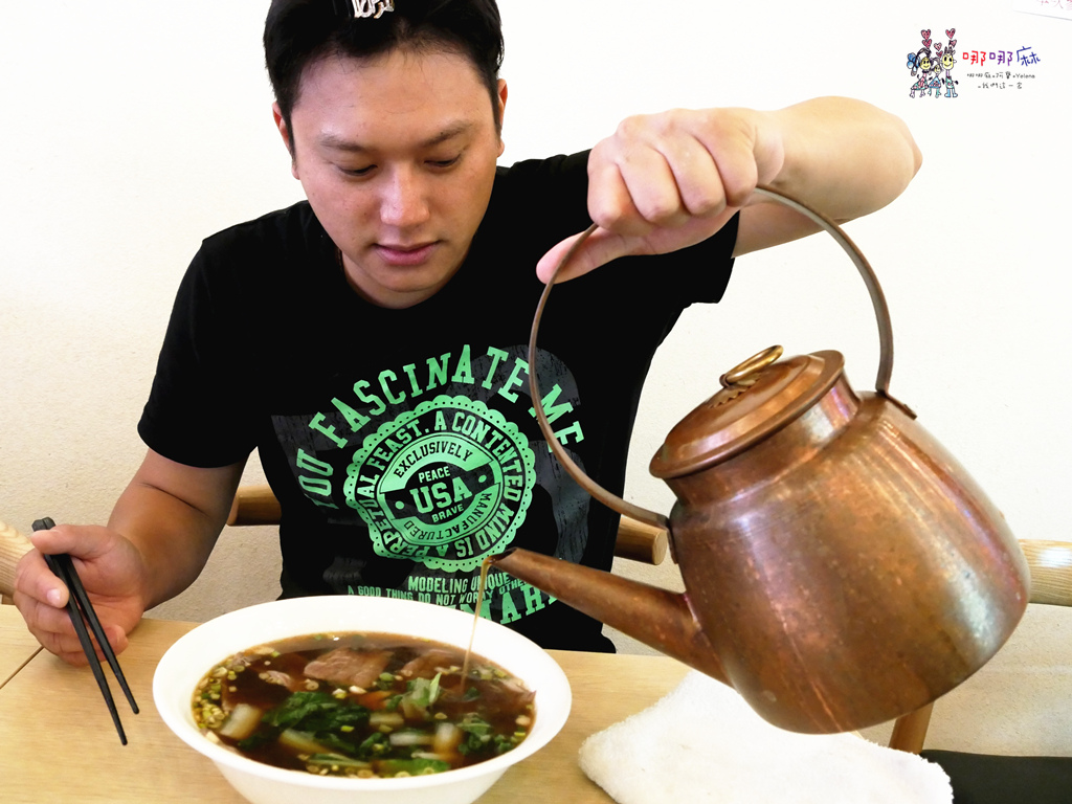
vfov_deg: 49.7
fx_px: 867
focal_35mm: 28
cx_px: 536
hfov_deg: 63.4
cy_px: 402
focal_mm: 14
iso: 2500
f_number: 5.4
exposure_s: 1/40
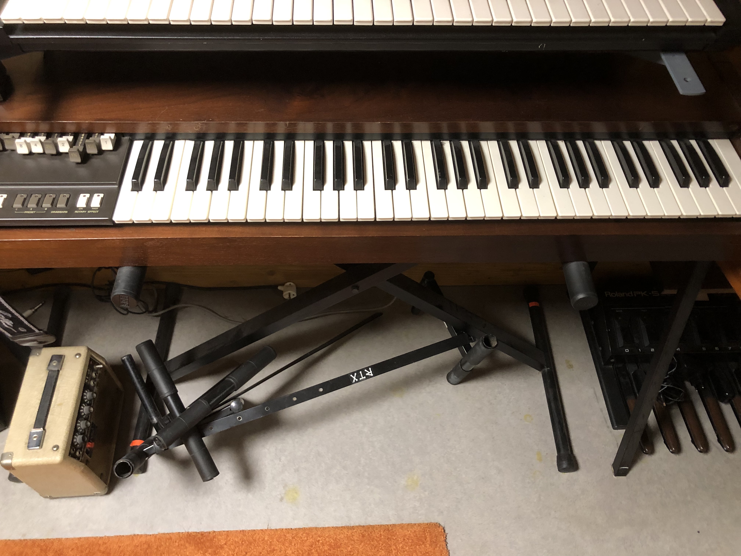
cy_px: 278
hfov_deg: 63.4
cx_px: 370
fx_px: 599
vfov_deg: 49.7
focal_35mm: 28
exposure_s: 1/17
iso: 80
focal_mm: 3.99
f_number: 1.8
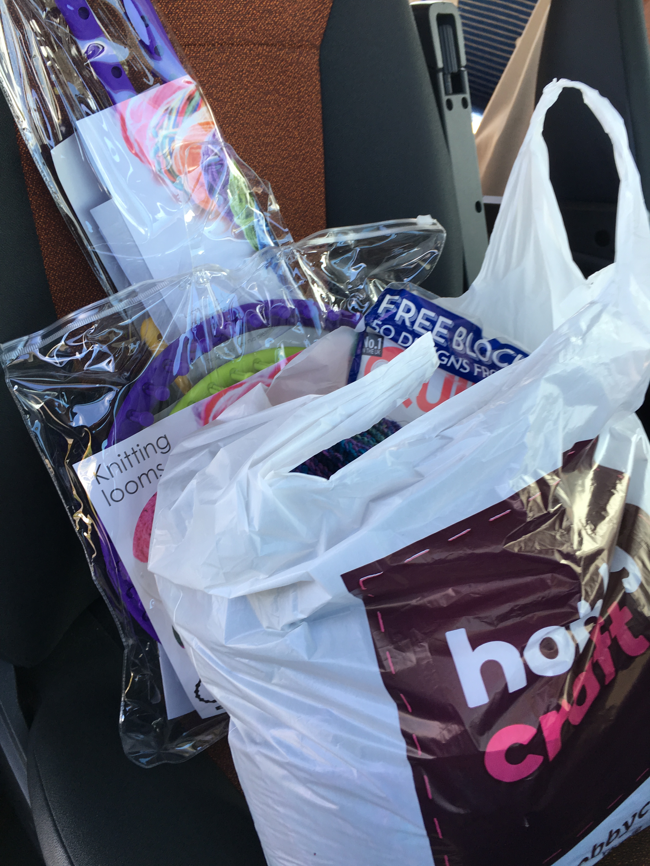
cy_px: 433
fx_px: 726
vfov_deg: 61.7
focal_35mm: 29
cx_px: 325
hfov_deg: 48.2
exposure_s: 1/100
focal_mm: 4.15
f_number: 2.2
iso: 25
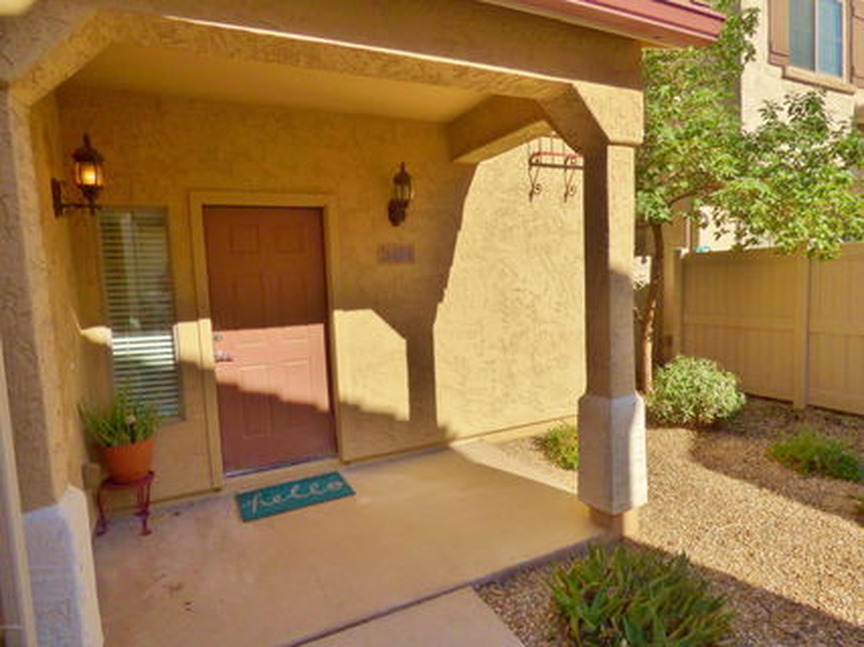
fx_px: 499
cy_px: 324
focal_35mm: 20
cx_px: 432
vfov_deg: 65.9
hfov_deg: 81.8
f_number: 3.5
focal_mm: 3.58
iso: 100
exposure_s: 1/1600
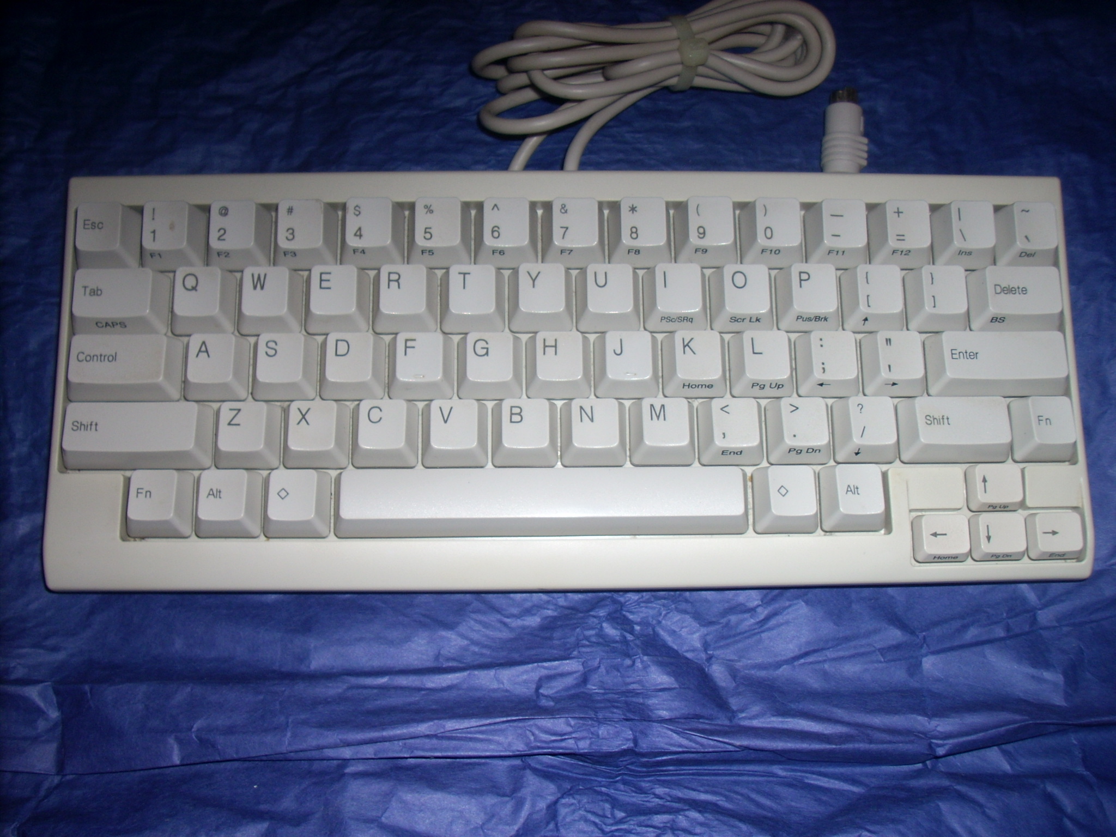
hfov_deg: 50.1
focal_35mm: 37
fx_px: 1193
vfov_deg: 38.7
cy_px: 418
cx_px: 558
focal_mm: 6.2
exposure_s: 1/60
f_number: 2.8
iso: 64
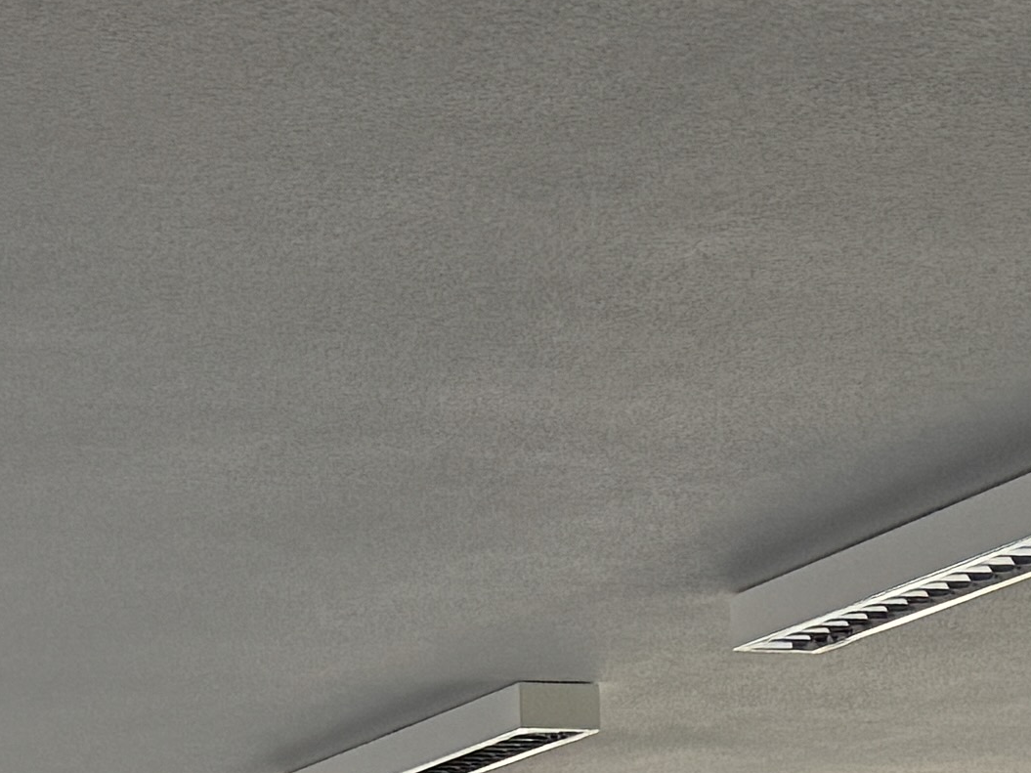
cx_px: 614
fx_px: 3871
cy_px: 1316
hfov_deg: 15.2
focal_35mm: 130
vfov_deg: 10.8
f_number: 1.78
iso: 100
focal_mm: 6.76
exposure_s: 1/121
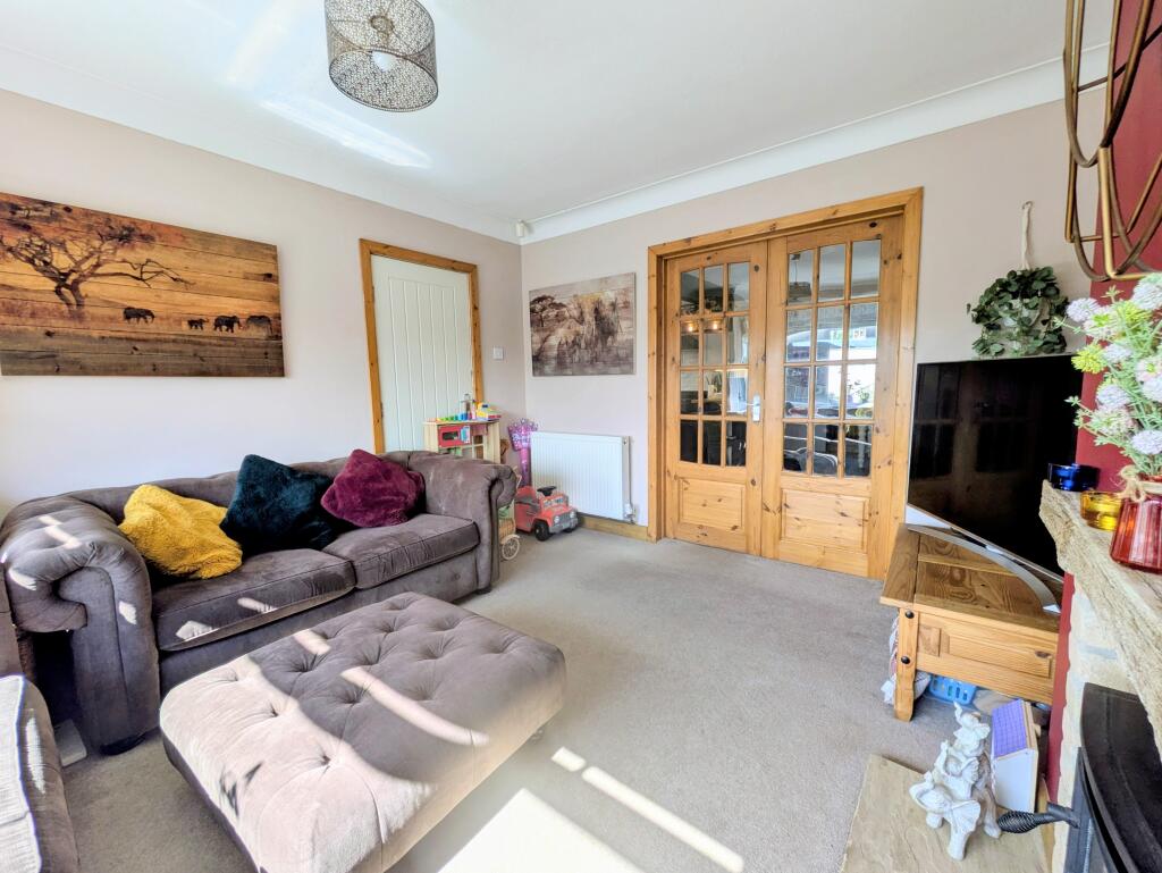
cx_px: 581
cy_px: 436
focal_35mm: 14
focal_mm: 1.83
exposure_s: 1/281
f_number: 2.2
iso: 39
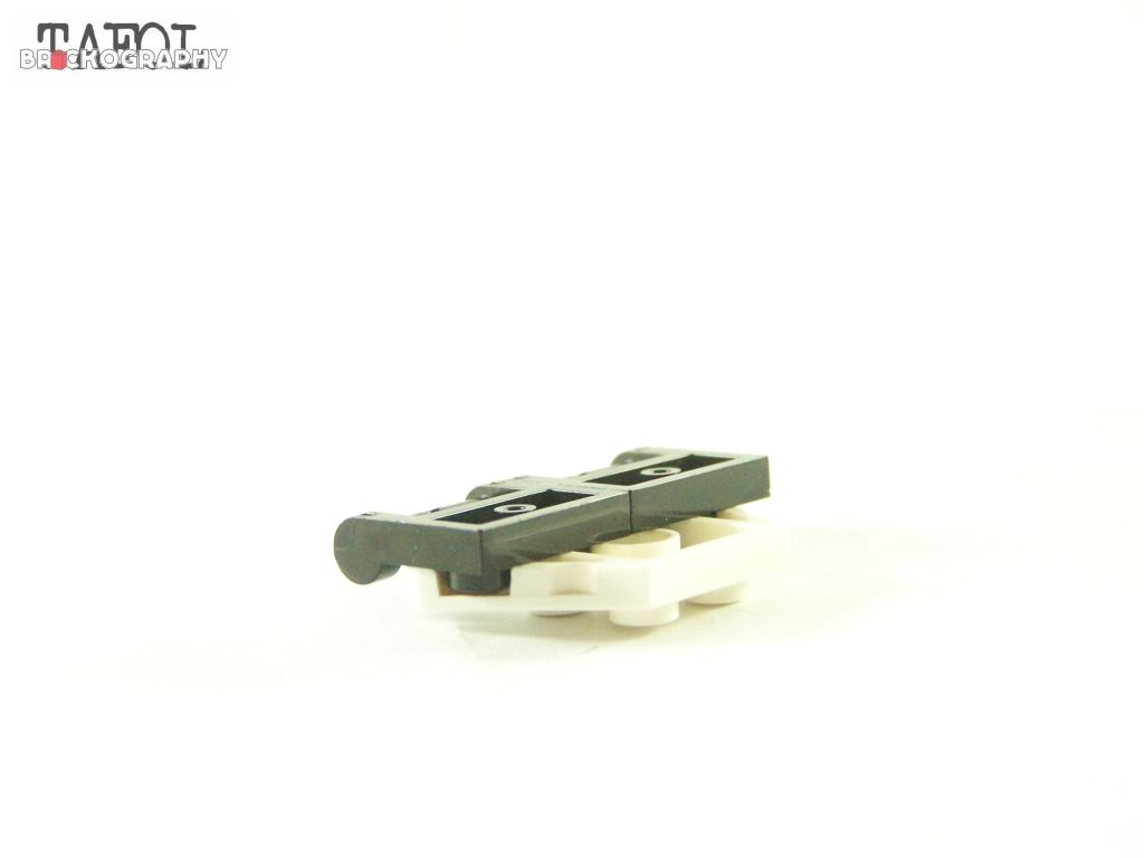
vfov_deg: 14.1
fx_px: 3470
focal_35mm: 105
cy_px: 429
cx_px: 572
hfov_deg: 18.7
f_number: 3.2
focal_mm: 17.5
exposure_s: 1/60
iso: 400
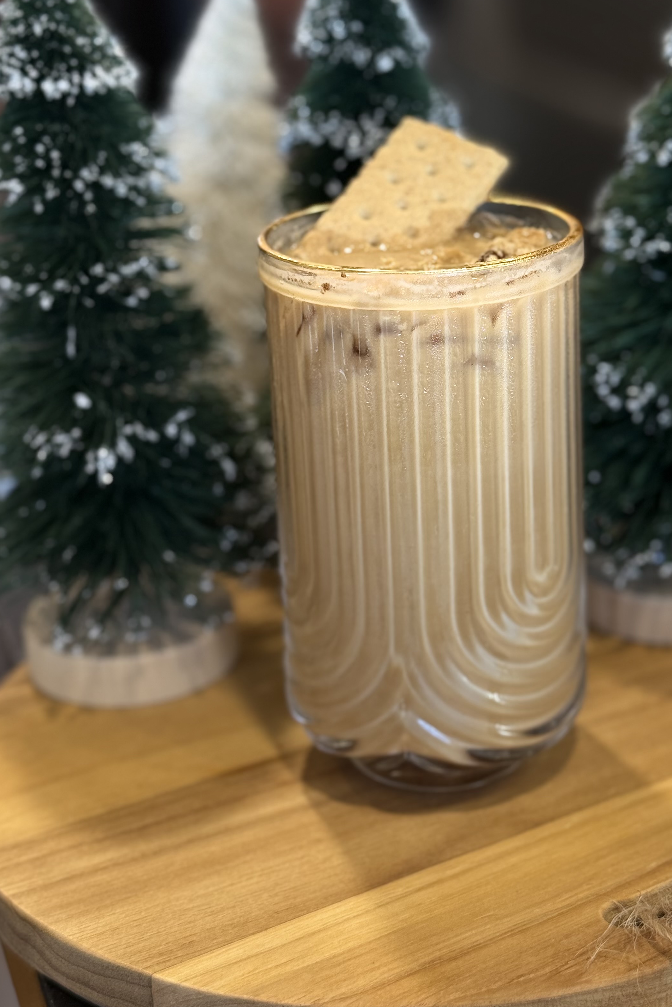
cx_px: 430
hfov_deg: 21.2
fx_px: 1792
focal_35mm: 64
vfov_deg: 31.4
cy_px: 431
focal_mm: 6.76
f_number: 1.78
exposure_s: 1/60
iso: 50
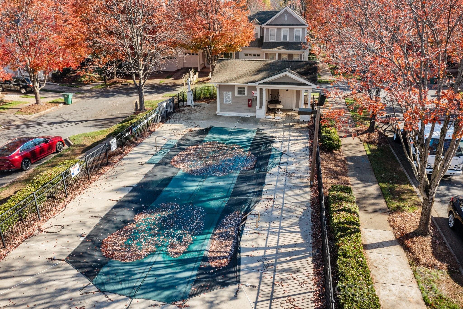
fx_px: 360
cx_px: 232
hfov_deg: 65.5
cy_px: 154
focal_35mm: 28
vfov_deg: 46.4
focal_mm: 10.26
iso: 100
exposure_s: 1/240
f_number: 5
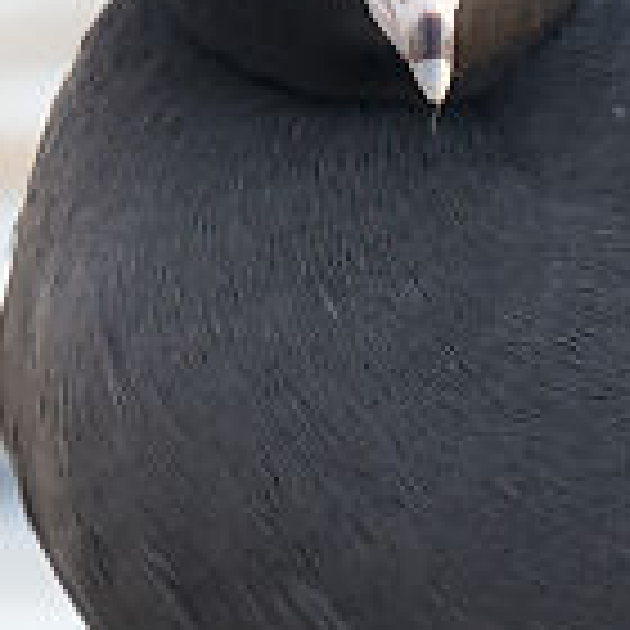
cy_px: 634
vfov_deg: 0.9
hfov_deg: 0.9
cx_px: 792
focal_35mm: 1946
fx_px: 40069
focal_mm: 400
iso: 200
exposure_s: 1/80
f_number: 6.3
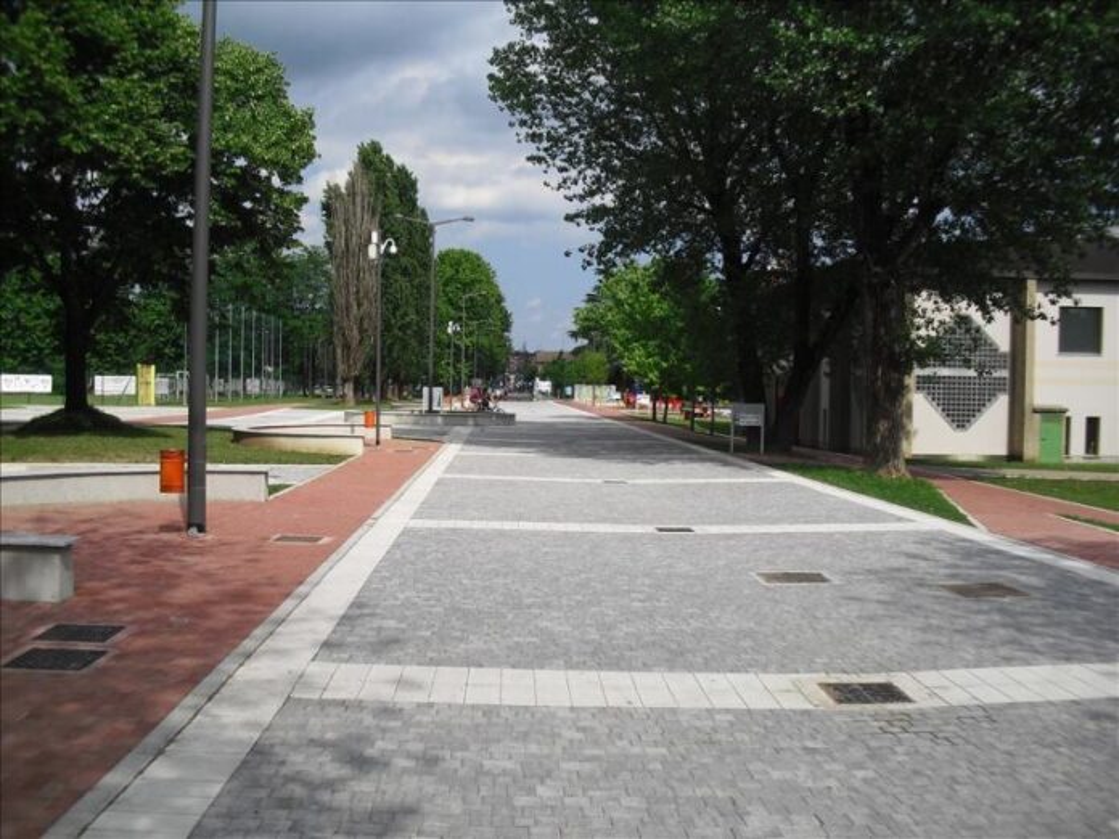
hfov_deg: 51.4
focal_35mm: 36
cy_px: 420
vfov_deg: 39.7
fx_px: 1164
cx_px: 560
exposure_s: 1/200
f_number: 7.8
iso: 64
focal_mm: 6.3
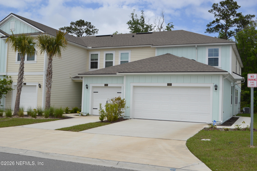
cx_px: 128
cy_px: 86
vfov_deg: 34.1
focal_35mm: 39
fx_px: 278
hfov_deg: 49.6
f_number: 9
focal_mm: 26
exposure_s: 1/320
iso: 100
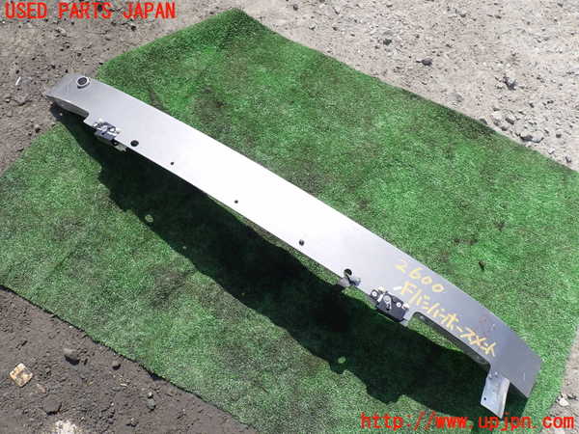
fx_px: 418
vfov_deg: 54.9
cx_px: 290
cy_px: 217
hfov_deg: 69.4
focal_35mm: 25
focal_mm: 4.5
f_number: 2.8
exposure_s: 1/1000
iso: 100
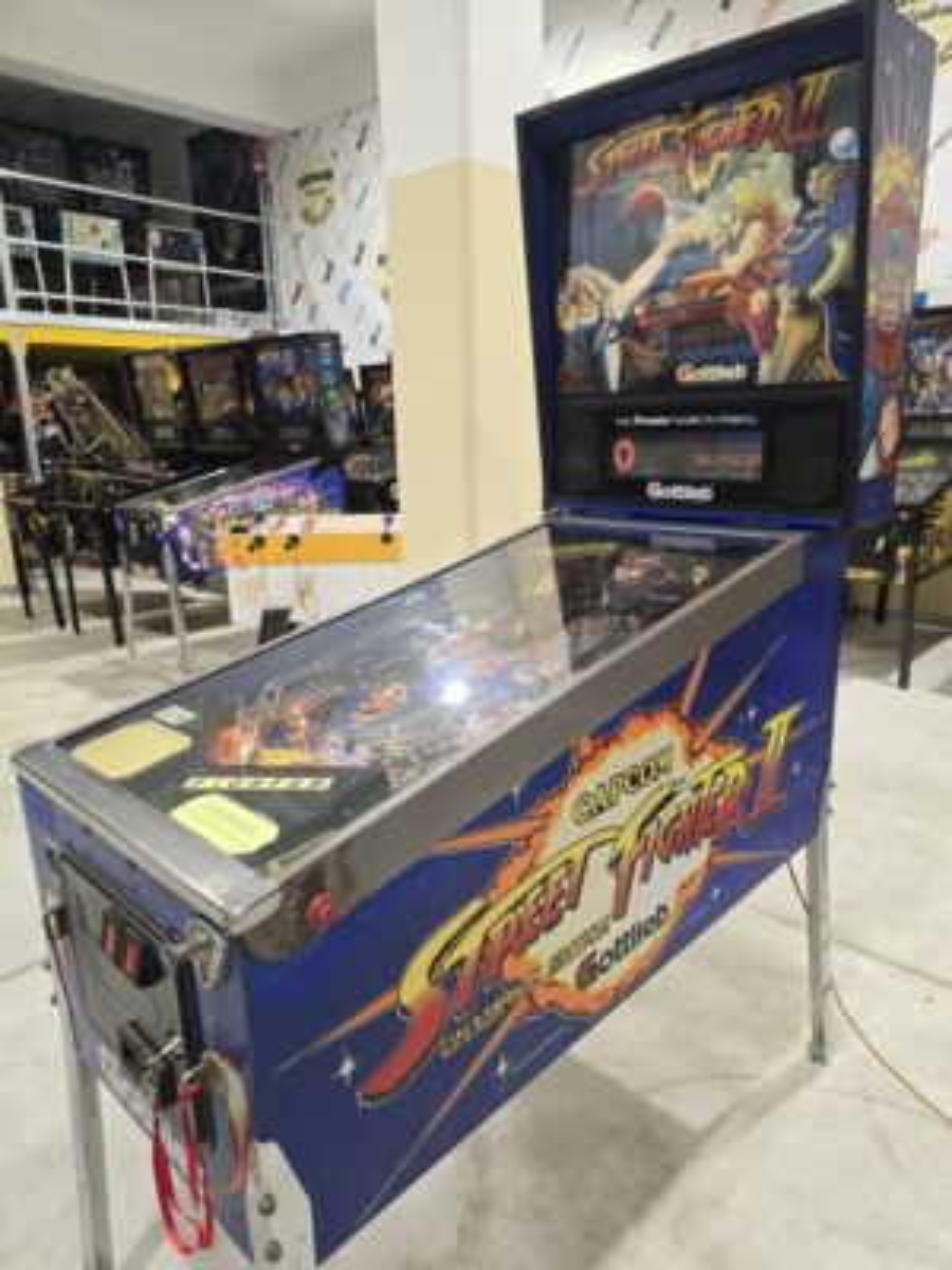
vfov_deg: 73.9
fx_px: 843
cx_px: 476
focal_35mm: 23
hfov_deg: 58.9
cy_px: 635
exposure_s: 1/100
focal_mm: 6.3
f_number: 1.7
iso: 125
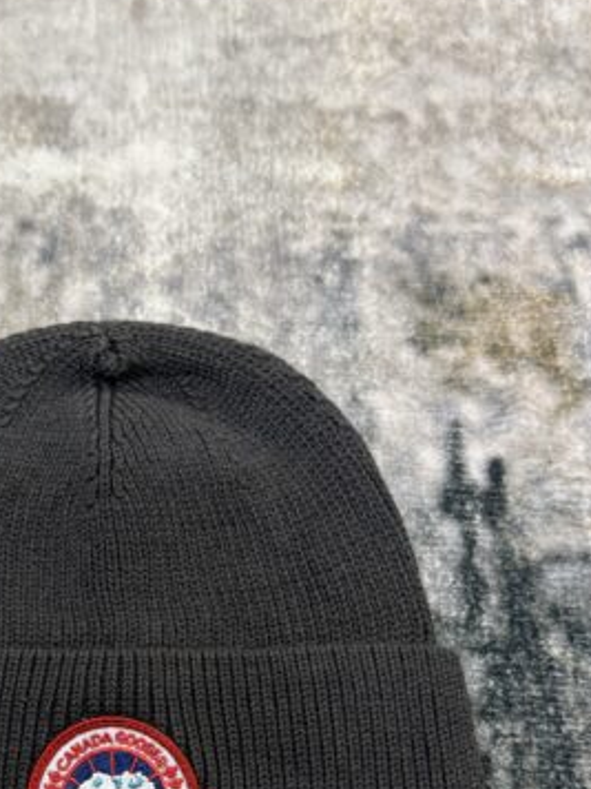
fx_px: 1229
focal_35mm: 54
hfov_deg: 26.4
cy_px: 570
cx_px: 102
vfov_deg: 34.9
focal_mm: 6.76
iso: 160
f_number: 1.78
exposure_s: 1/50
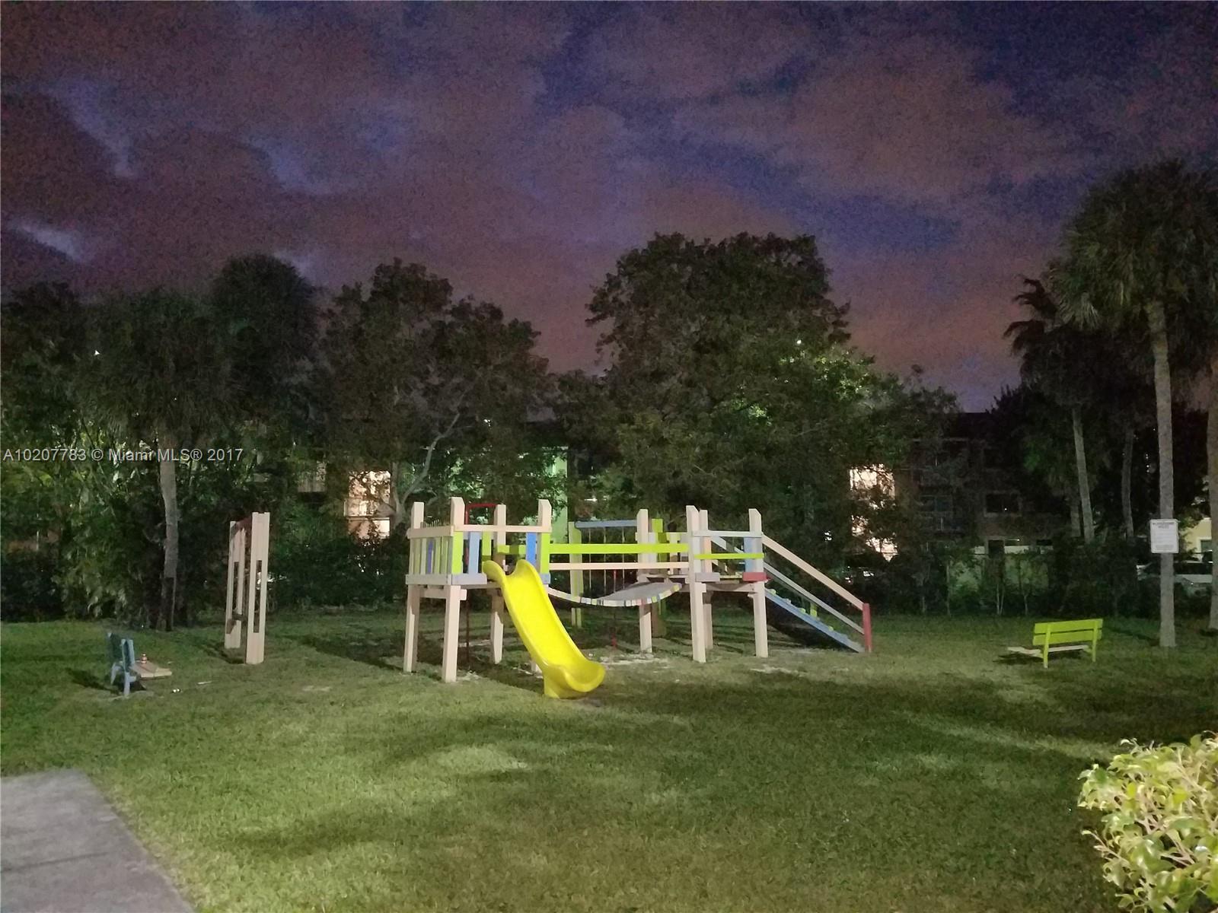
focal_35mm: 26
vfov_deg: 53.1
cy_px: 456
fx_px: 915
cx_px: 609
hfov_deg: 67.3
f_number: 1.7
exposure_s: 1/8
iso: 1250
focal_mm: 4.2
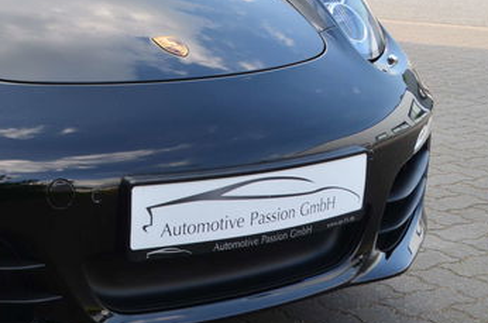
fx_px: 1082
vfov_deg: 16.9
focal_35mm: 80
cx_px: -34
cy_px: 92
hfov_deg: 24.0
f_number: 10
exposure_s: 1/60
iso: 220
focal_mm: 24
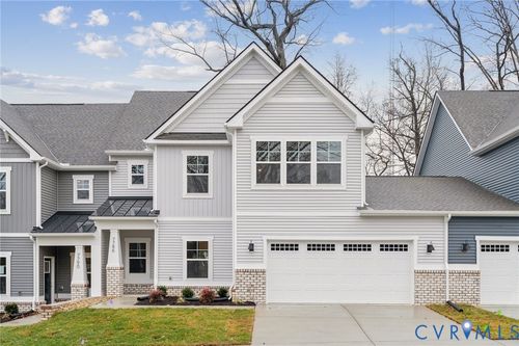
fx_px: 504
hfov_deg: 54.5
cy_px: 173
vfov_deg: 37.8
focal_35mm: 35
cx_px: 260
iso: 500
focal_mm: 35
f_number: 8
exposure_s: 1/125
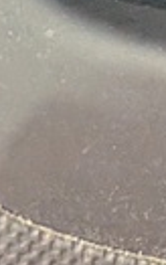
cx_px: 1018
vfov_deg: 9.7
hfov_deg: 4.6
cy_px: -297
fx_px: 1439
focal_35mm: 199
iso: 318
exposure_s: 1/120
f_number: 1.7
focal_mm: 4.53
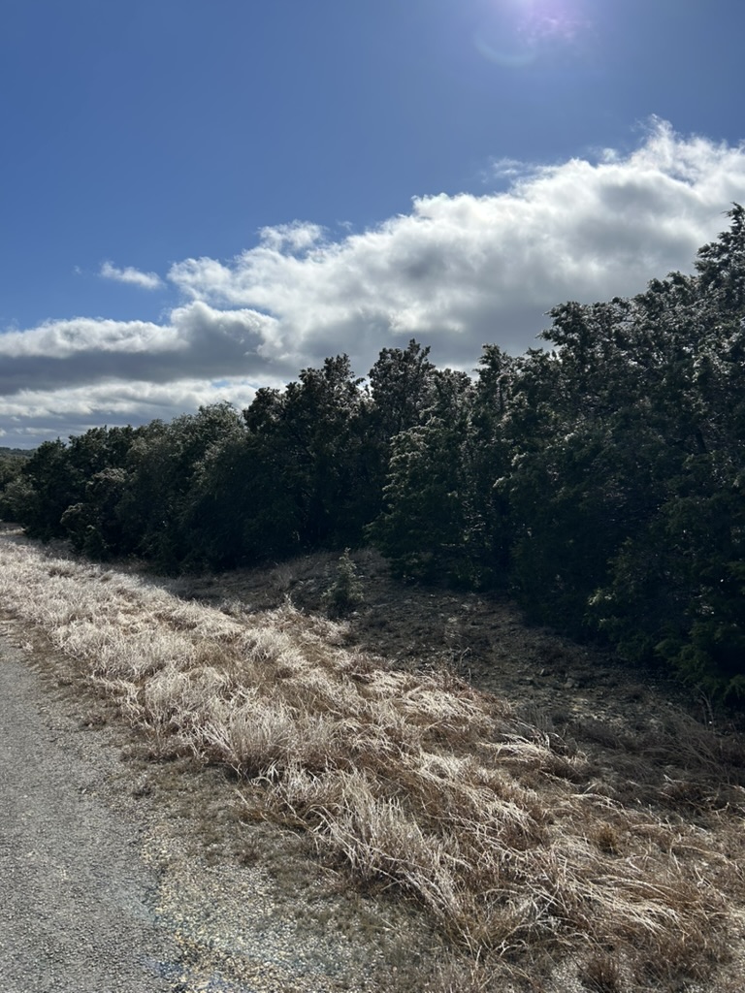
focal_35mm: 26
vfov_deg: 67.3
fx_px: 746
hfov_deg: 53.1
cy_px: 496
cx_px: 372
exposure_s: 1/9434
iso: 50
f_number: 1.5
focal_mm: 5.7
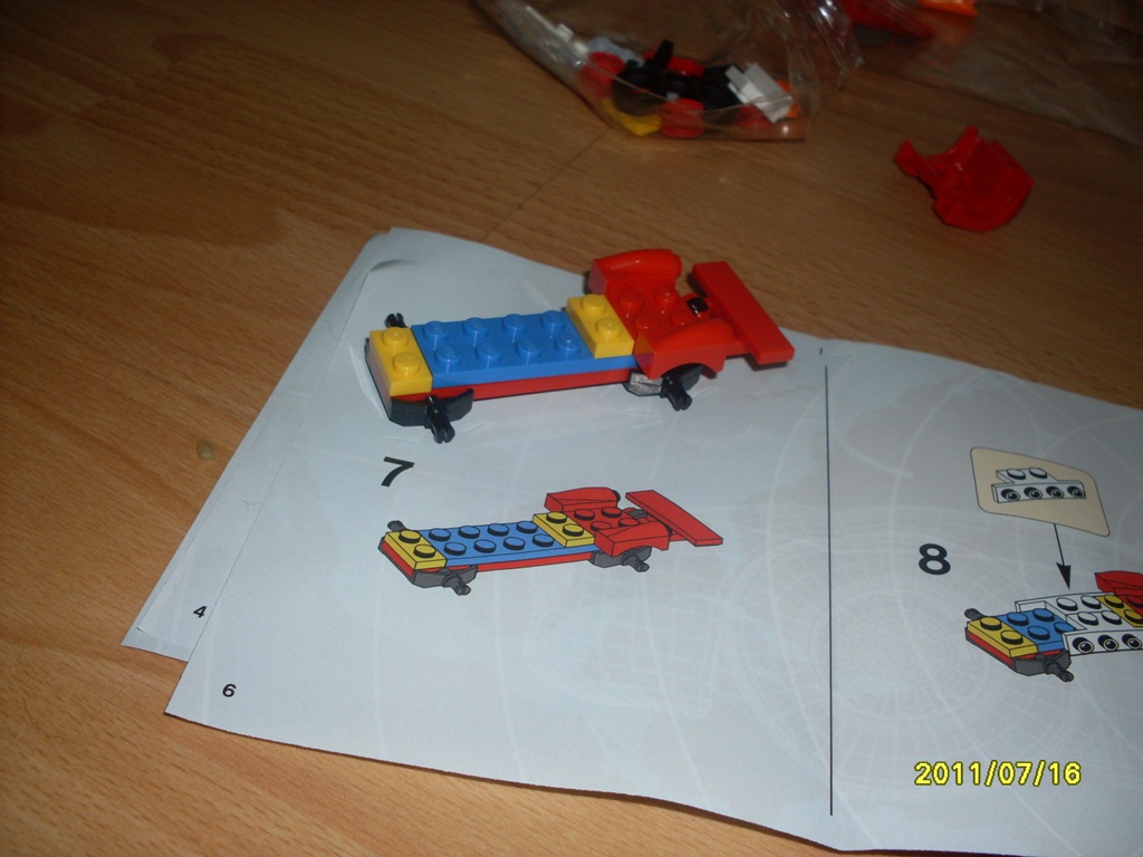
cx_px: 572
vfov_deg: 37.7
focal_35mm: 38
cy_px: 428
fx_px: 1255
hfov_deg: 49.0
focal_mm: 6.3
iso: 100
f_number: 2.8
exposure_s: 1/45
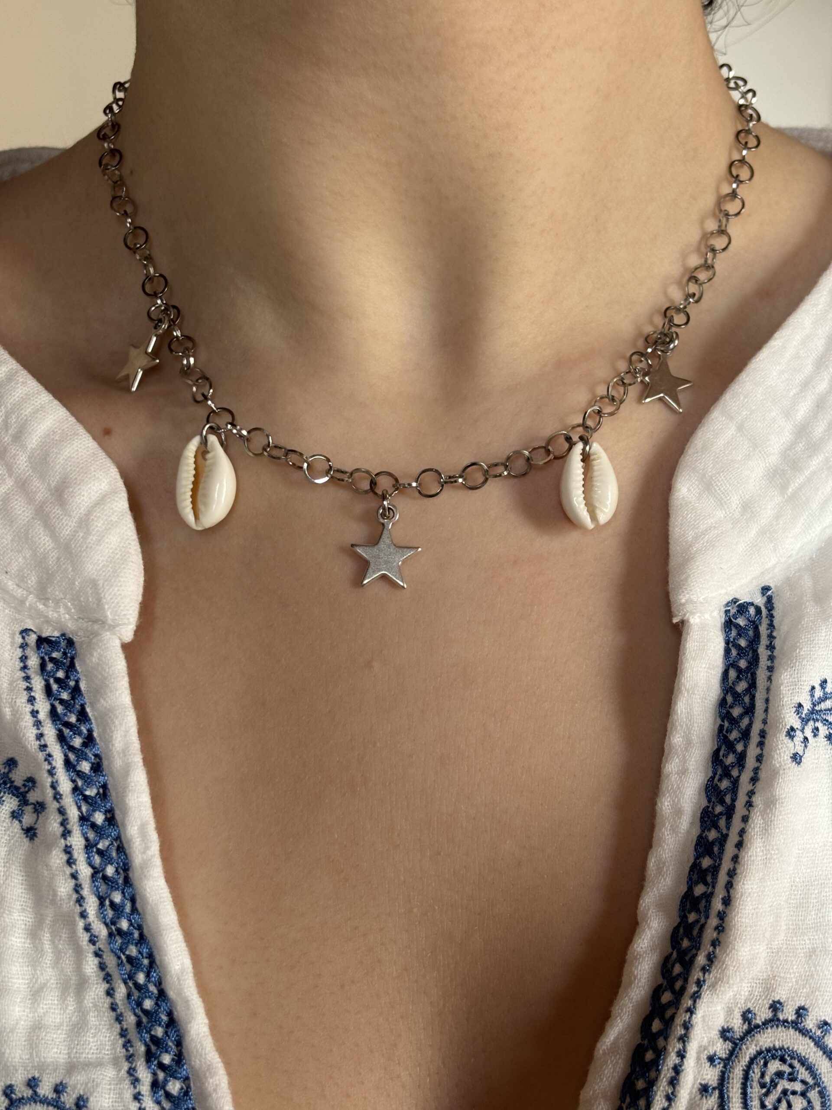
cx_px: 416
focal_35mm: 52
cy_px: 555
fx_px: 1666
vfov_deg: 36.8
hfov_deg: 28.0
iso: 125
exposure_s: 1/33
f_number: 1.6
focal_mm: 5.96
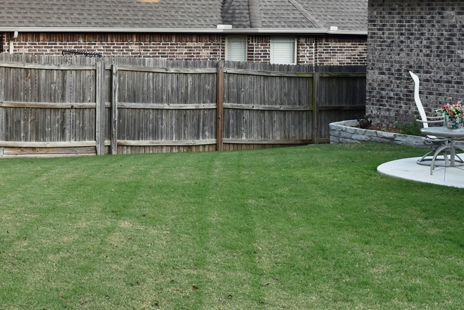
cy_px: 93
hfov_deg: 25.0
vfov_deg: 16.8
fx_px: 1046
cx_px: 235
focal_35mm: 81
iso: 100
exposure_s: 1/125
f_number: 5.6
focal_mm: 23
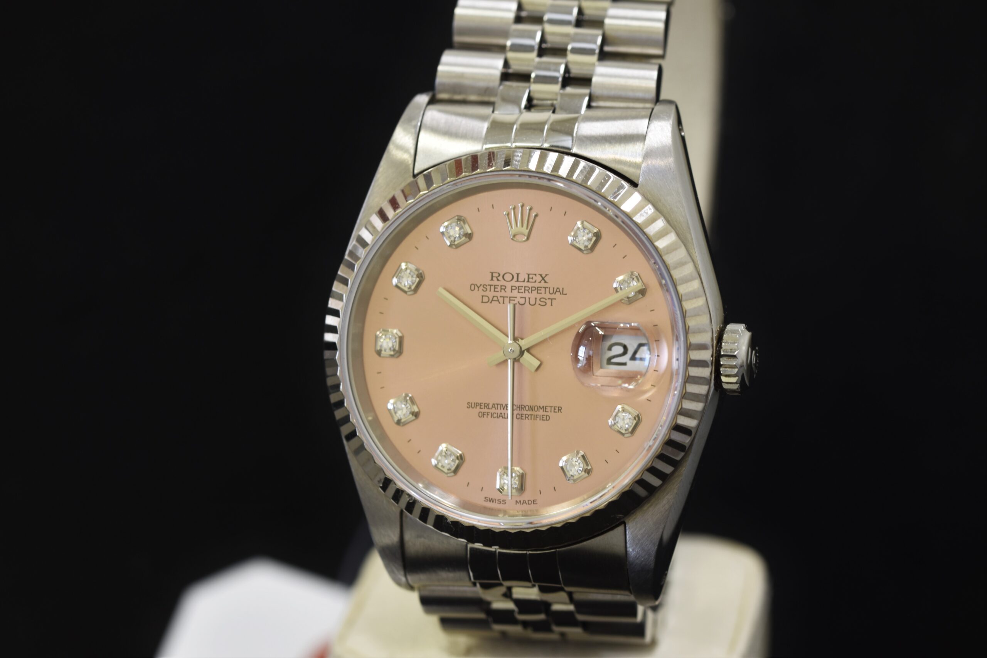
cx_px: 494
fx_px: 3701
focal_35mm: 135
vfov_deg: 10.2
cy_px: 329
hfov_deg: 15.2
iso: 100
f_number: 7.1
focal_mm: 90
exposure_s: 1/10
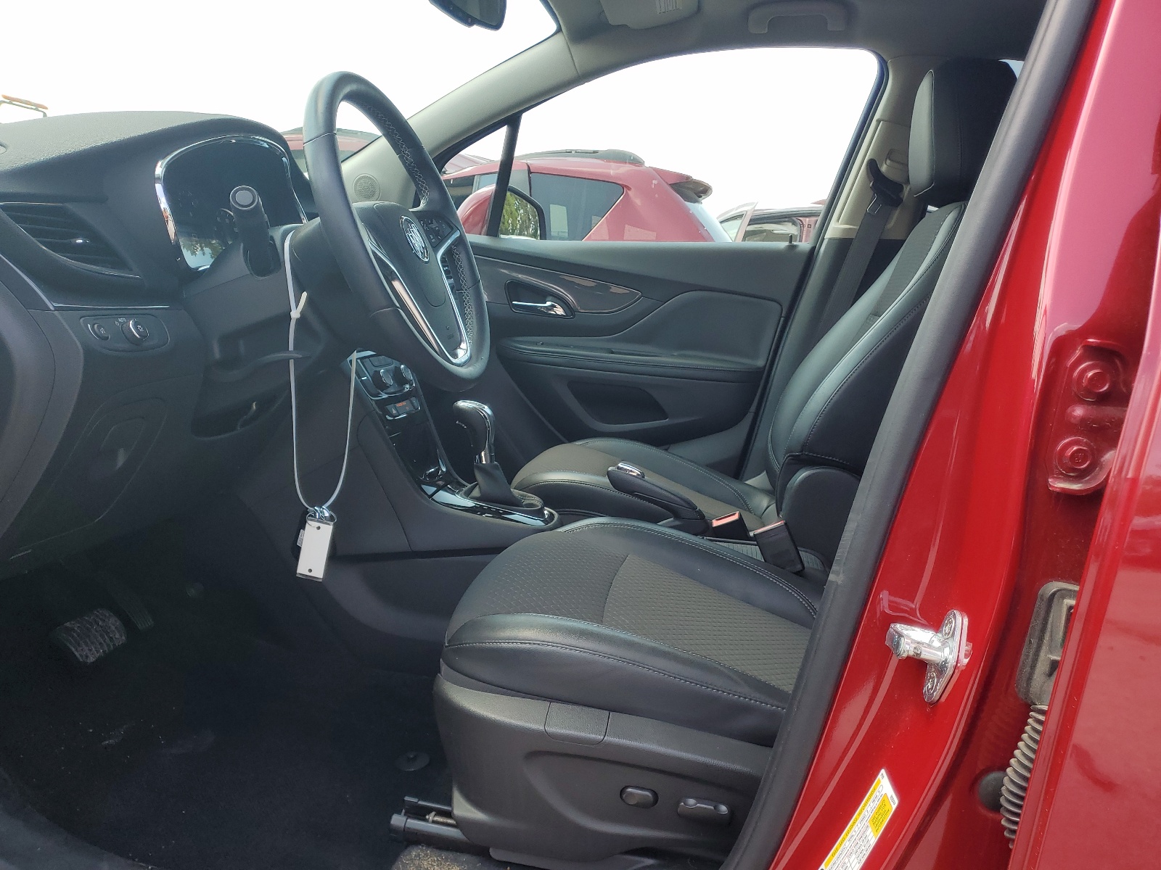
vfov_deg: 53.1
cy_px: 435
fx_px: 872
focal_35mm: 26
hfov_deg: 67.3
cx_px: 580
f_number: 1.5
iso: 50
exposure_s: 1/526
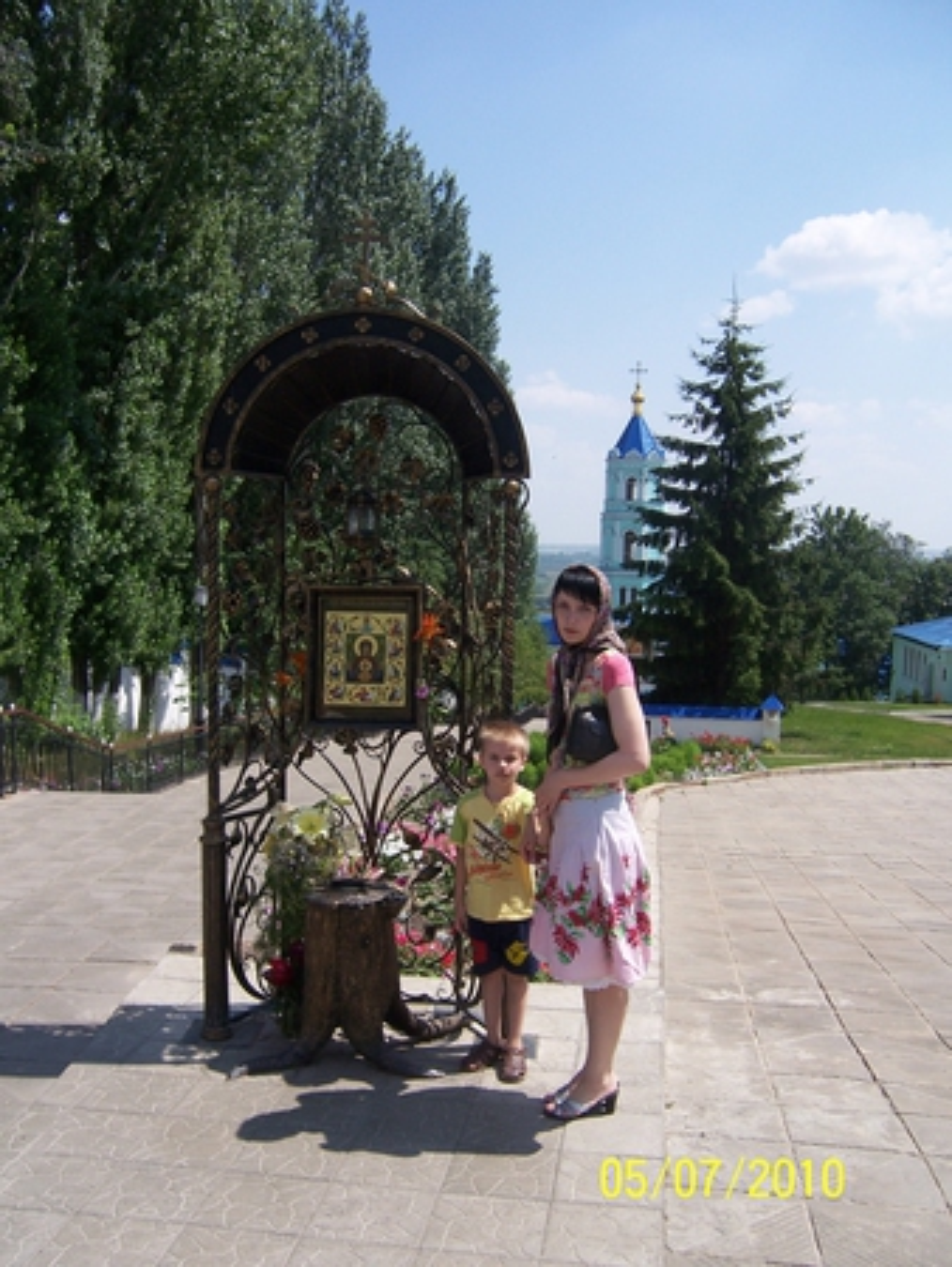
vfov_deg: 55.3
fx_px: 1209
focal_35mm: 33
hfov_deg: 43.0
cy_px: 634
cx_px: 476
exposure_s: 1/750
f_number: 4
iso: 80
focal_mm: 5.5
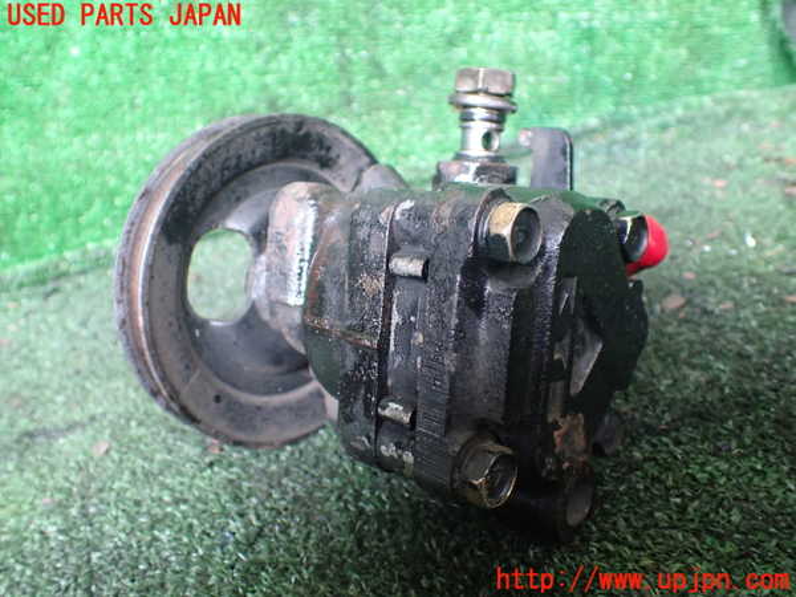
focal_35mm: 30
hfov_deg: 60.0
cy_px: 298
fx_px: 690
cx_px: 398
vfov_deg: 46.8
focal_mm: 5.4
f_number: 2.3
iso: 800
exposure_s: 1/30
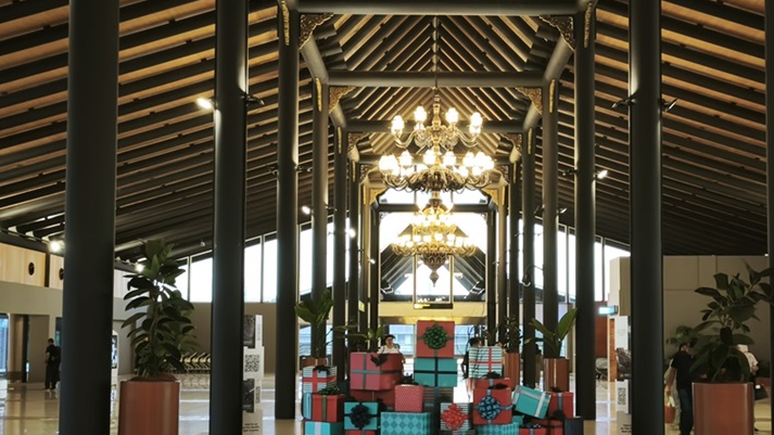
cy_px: 267
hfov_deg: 38.4
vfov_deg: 22.2
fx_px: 1108
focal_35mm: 54
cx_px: 437
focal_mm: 5.35
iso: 400
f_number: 1.7
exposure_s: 1/50
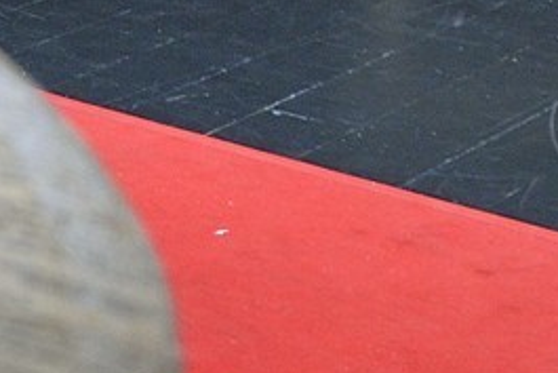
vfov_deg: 9.3
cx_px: -1013
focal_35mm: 145
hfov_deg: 10.7
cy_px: -94
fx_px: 2249
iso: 1600
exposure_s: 1/25
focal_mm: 24
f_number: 5.6
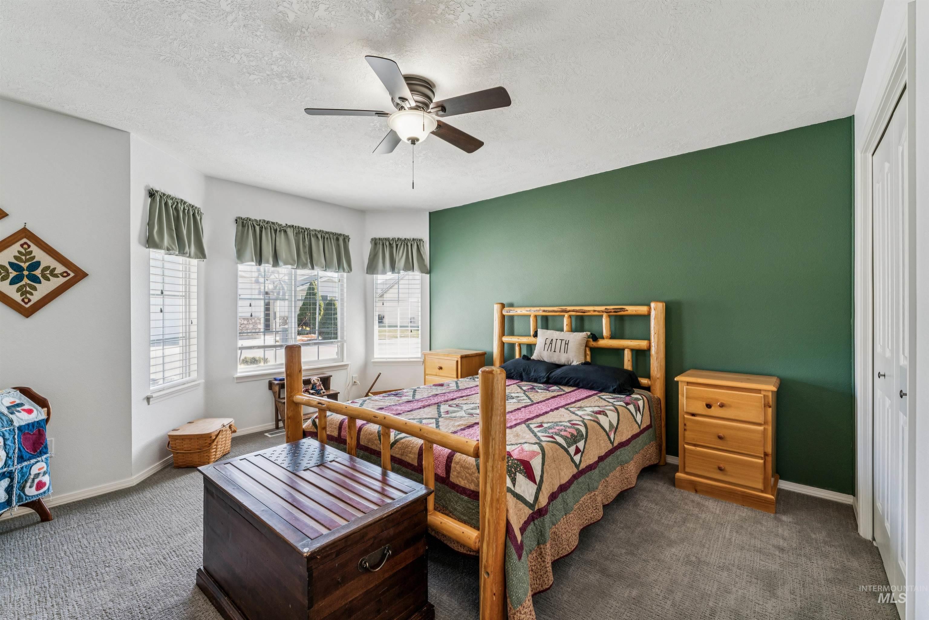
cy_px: 310
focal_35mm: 15
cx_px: 464
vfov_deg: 75.9
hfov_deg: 98.9
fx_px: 397
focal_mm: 15.4
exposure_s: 1/8
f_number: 13
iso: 400
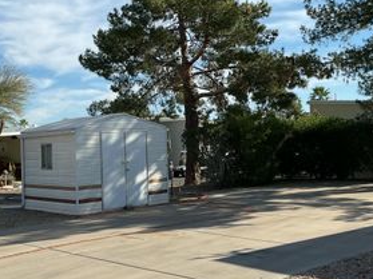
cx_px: 179
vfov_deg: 28.0
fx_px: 560
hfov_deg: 36.8
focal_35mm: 52
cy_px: 114
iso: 16
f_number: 1.8
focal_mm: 3
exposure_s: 1/1848
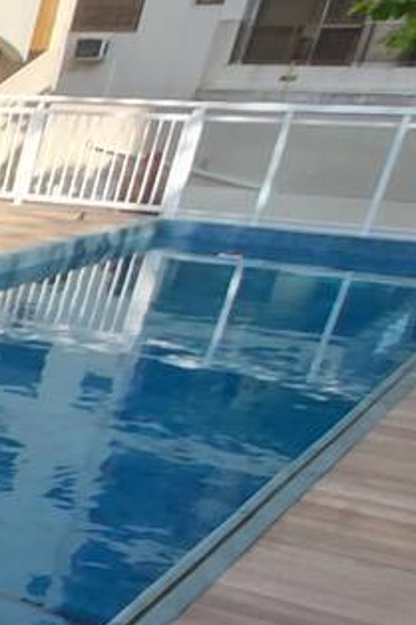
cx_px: -760
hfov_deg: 12.3
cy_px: 561
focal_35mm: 62
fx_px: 1076
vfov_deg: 30.9
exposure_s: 1/462
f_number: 2.2
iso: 50
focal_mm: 1.74
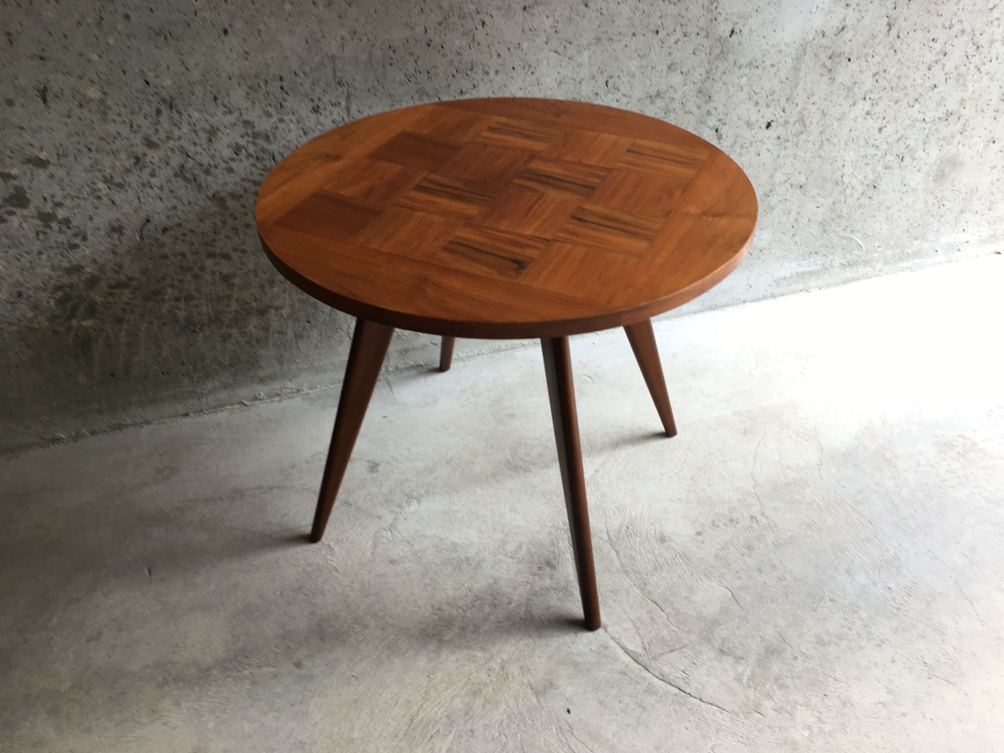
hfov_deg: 61.7
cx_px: 502
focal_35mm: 29
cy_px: 376
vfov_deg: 48.2
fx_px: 841
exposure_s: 1/33
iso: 25
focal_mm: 4.15
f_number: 2.2
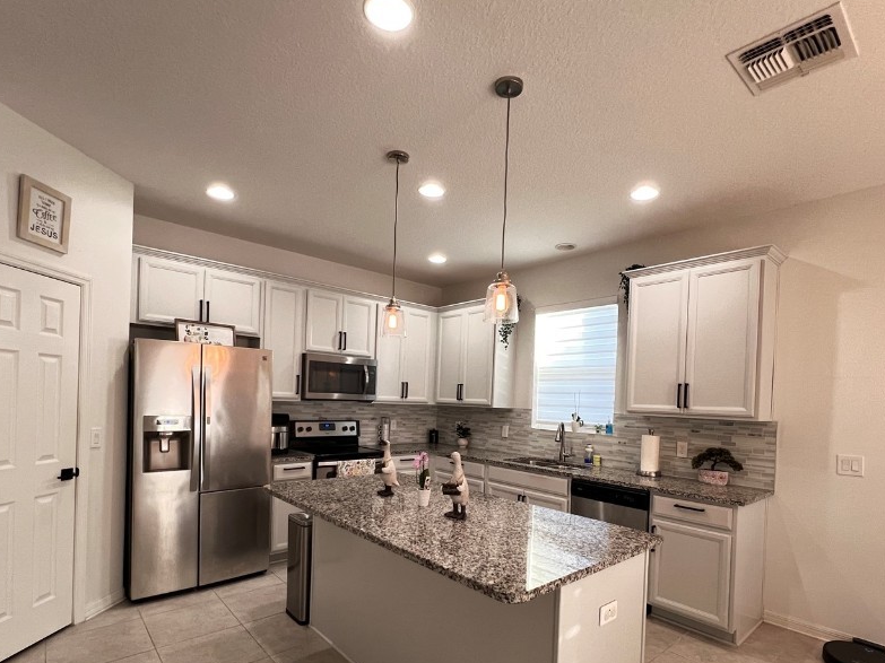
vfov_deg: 73.6
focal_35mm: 17
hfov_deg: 91.0
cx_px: 455
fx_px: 435
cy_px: 408
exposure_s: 1/72
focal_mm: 1.57
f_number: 1.8
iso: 250
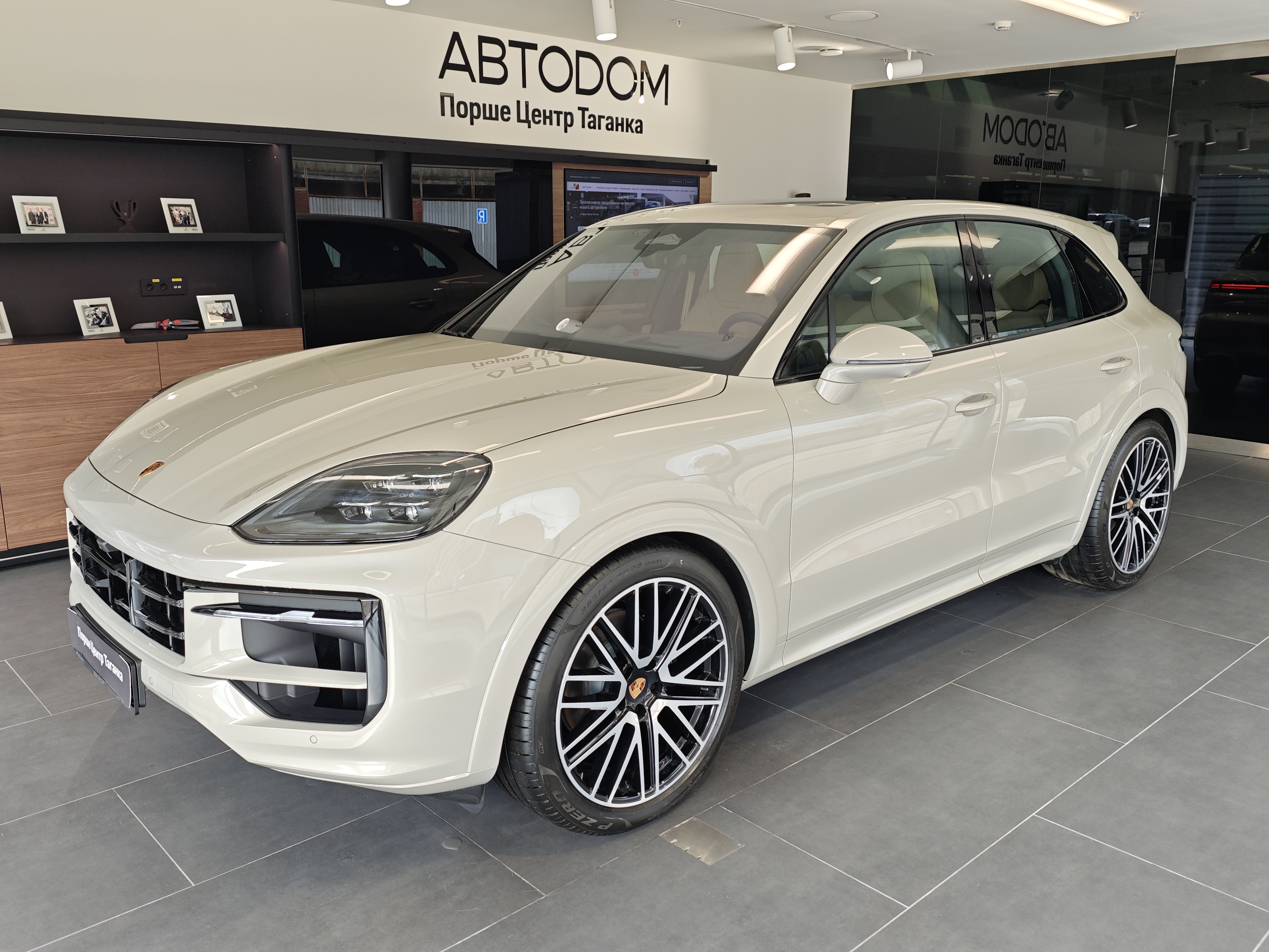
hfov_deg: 63.4
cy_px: 476
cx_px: 634
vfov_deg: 49.7
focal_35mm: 28
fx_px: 1026
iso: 50
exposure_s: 1/241
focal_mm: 6.55
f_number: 1.6
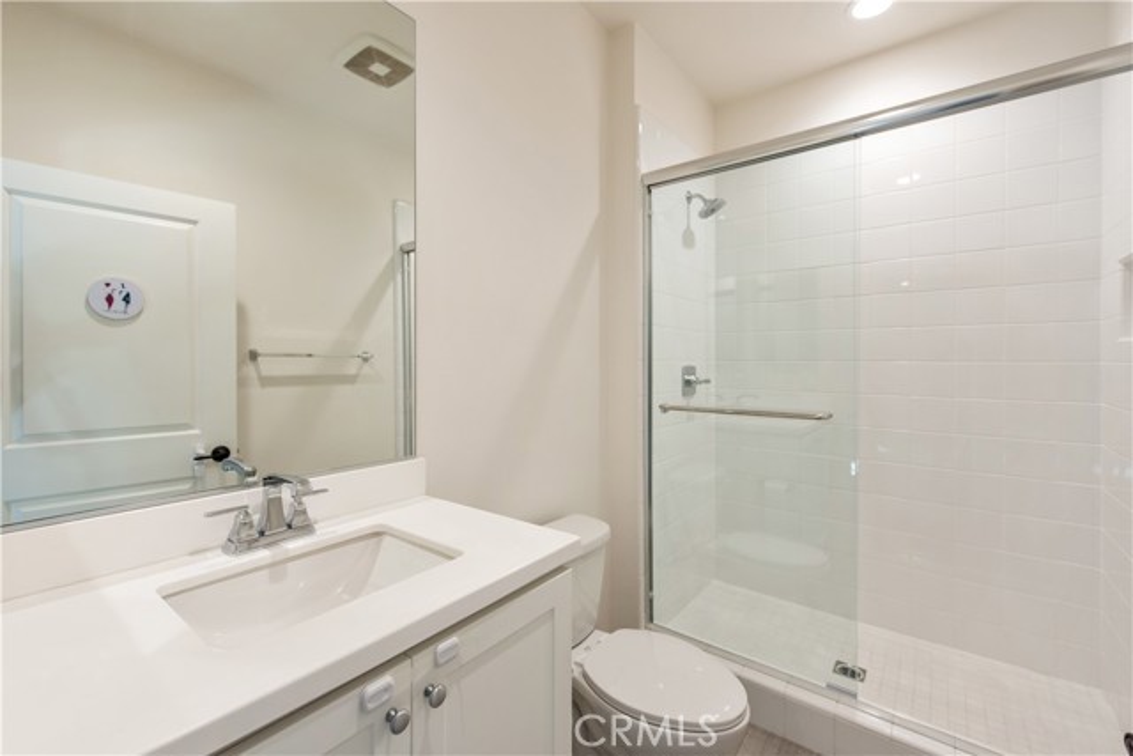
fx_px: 472
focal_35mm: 15
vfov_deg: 77.4
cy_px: 378
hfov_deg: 100.4
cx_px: 566
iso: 400
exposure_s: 1/80
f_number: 4.5
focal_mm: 15
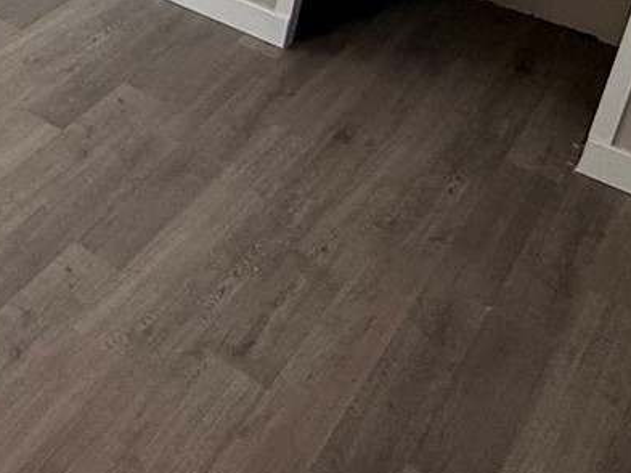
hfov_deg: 27.7
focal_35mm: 57
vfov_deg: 22.1
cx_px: -201
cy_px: -196
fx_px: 1039
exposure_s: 1/120
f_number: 2.2
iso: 64
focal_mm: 2.22
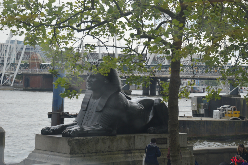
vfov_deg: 14.7
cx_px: 124
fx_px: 640
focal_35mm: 93
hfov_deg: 21.9
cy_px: 82
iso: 100
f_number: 7.1
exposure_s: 1/200
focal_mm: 62
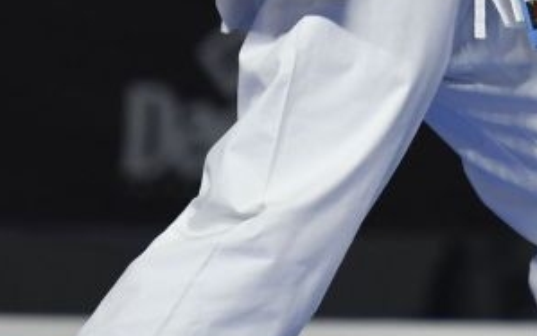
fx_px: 16614
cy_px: -406
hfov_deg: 1.9
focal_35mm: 1135
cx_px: 720
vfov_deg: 1.2
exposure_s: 1/800
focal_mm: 185
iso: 800
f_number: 2.8
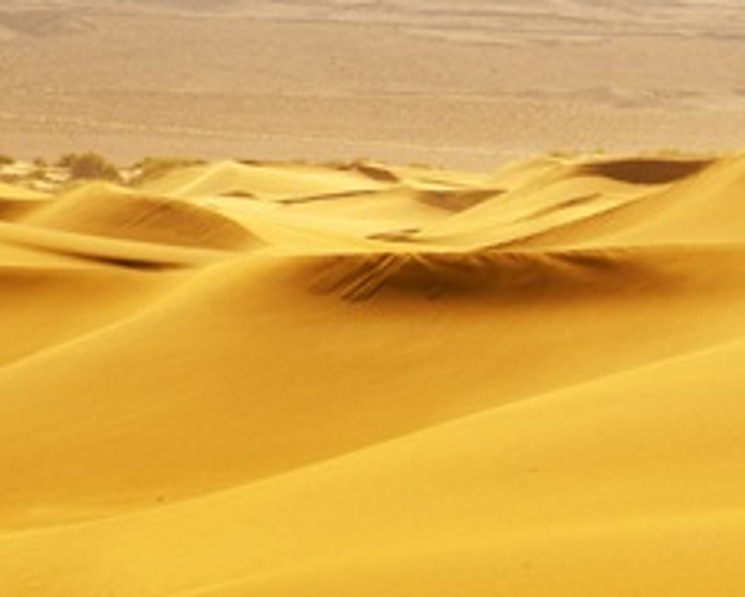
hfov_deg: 4.1
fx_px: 10460
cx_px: 755
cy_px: 259
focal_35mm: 474
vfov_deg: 3.3
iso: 200
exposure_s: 1/250
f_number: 14
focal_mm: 230
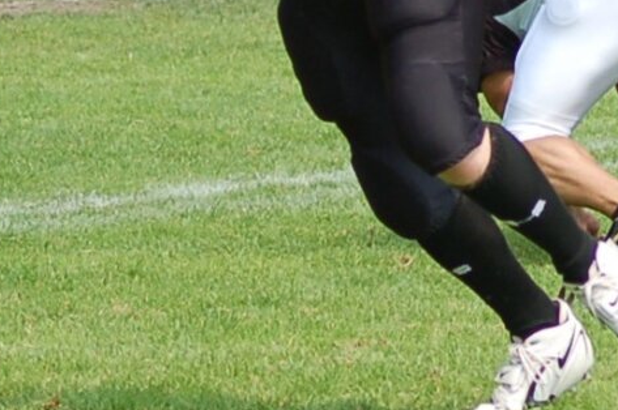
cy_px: -202
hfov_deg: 4.2
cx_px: 979
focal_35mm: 488
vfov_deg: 2.8
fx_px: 8366
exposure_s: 1/1000
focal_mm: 70
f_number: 4
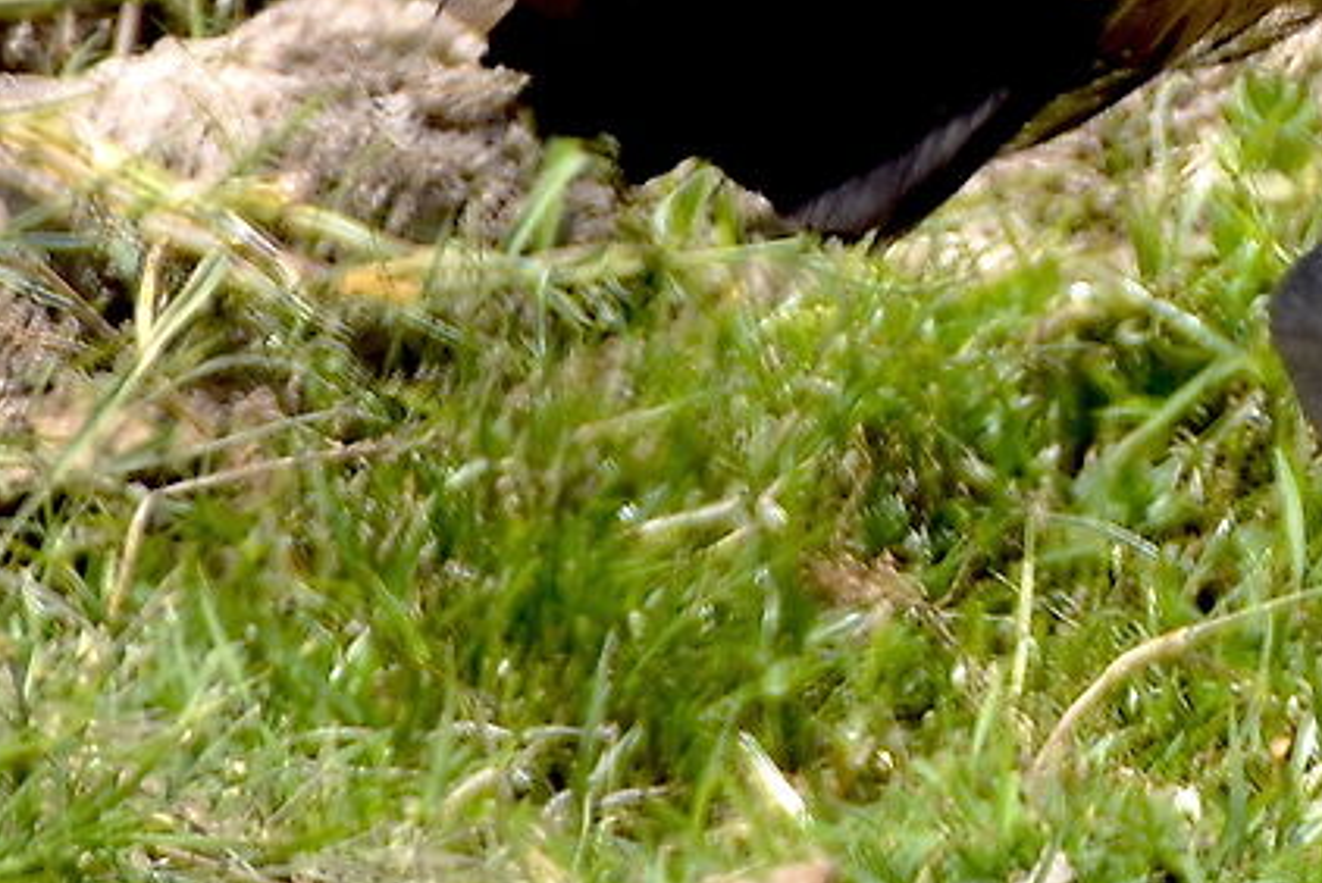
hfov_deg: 0.5
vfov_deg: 0.3
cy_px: -407
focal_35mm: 4090
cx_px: 2801
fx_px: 150292
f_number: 5.6
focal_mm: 480
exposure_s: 1/500
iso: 100
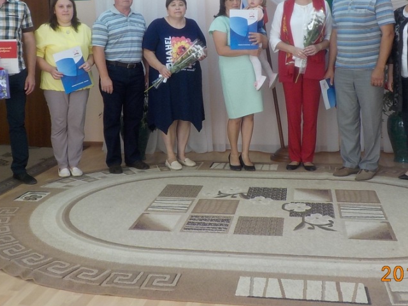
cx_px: 205
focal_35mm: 48
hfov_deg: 39.7
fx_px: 566
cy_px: 80
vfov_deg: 29.8
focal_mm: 4.1
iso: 125
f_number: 3.3
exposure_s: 1/40
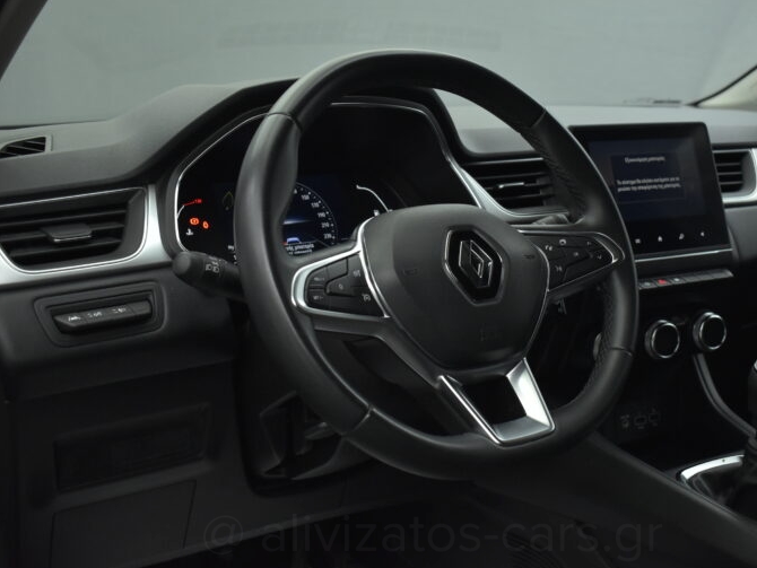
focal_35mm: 43
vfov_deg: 33.6
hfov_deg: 43.7
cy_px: 287
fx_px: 941
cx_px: 432
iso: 1600
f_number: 4
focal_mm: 26
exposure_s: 1/100
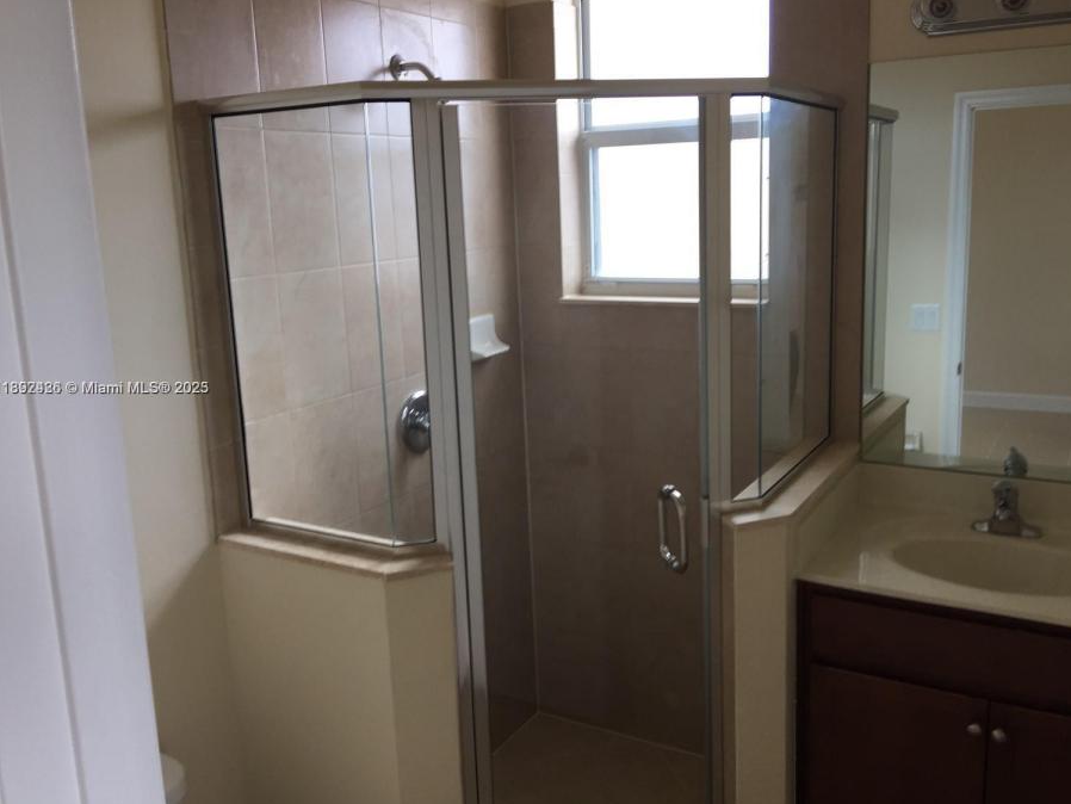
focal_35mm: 31
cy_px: 389
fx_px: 959
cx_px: 552
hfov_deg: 58.3
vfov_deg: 45.5
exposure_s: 1/60
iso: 40
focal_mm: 4.15
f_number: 2.2
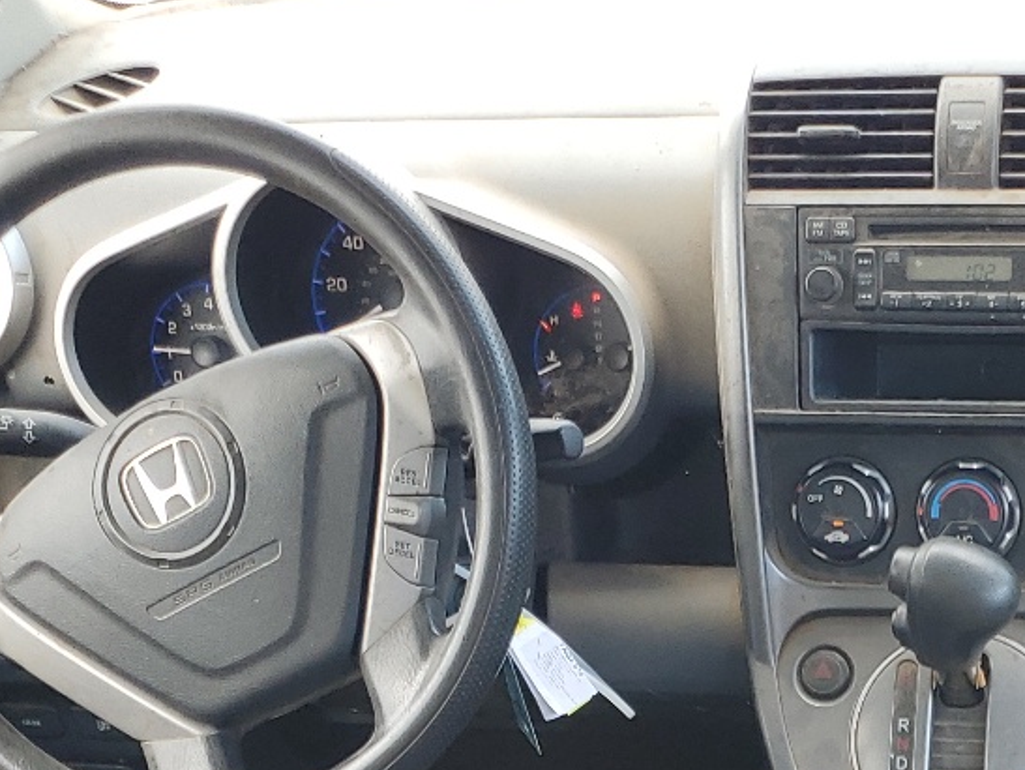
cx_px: 1034
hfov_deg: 24.4
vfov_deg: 17.9
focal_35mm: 76
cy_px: 1045
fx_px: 2252
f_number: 1.5
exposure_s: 1/122
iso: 50
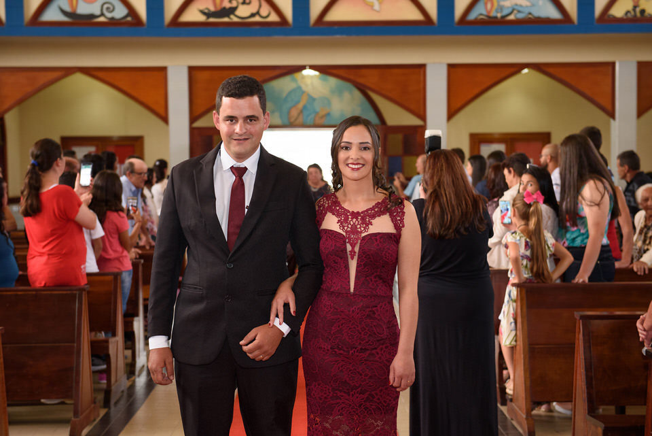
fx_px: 1087
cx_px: 326
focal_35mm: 60
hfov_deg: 33.4
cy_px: 218
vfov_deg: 22.6
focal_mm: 60
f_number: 4
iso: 2000
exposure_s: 1/160
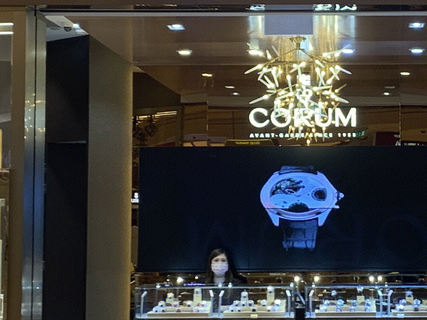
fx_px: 1357
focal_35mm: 110
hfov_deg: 17.8
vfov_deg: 13.4
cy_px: 82
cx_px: 299
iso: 64
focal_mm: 4.25
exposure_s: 1/50
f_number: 1.8
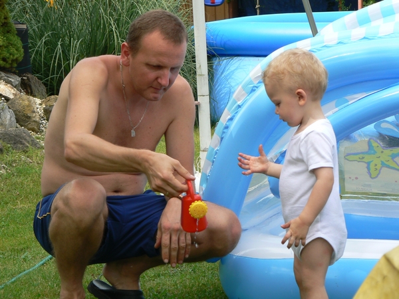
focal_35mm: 132
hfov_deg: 14.9
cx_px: 200
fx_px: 1521
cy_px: 150
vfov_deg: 11.2
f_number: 5.6
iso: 80
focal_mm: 22.1
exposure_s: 1/160
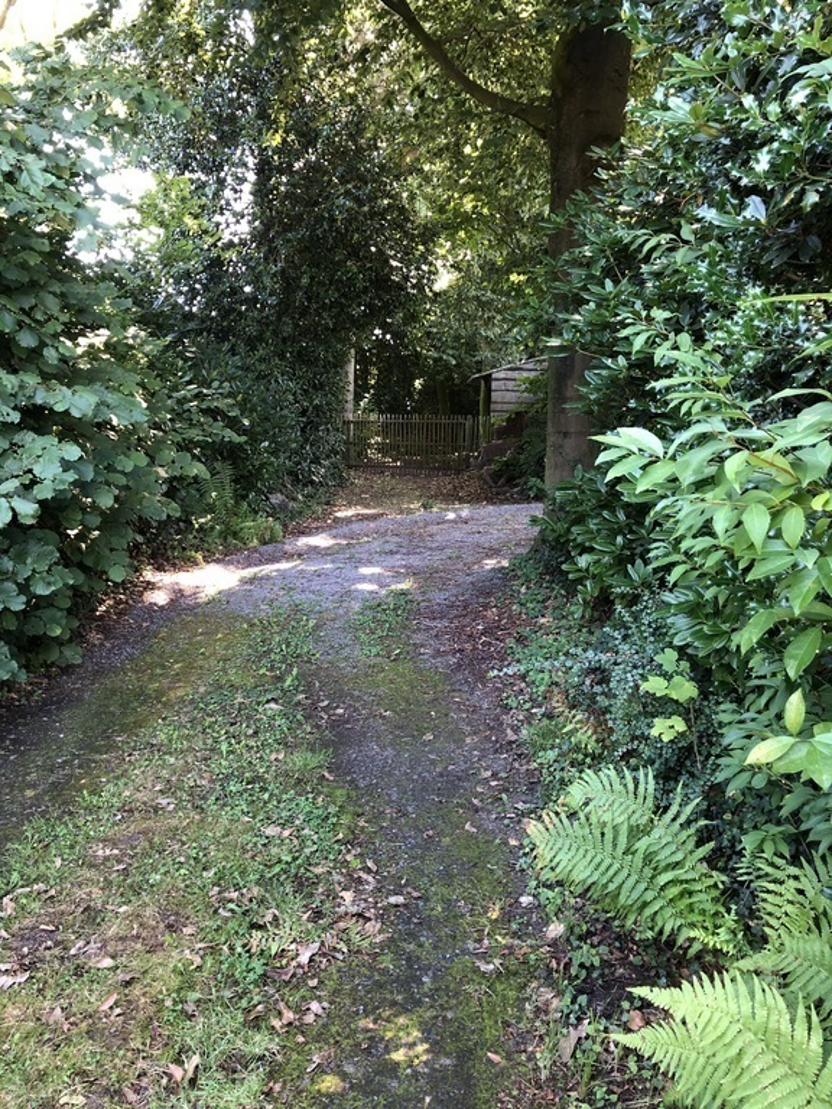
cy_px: 554
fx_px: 897
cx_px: 416
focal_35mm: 28
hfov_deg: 49.7
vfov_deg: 63.4
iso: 40
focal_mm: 3.99
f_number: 1.8
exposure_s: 1/20
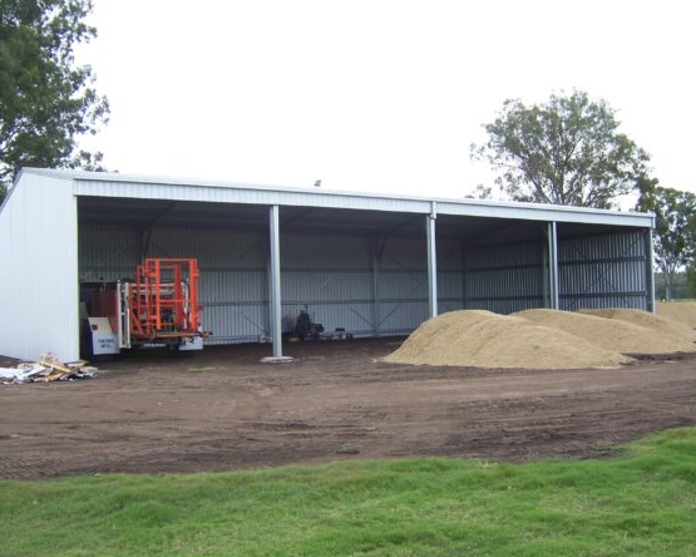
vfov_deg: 39.2
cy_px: 278
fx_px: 783
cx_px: 342
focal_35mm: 38
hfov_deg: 47.9
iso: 80
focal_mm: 6.2
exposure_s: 1/200
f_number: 2.8
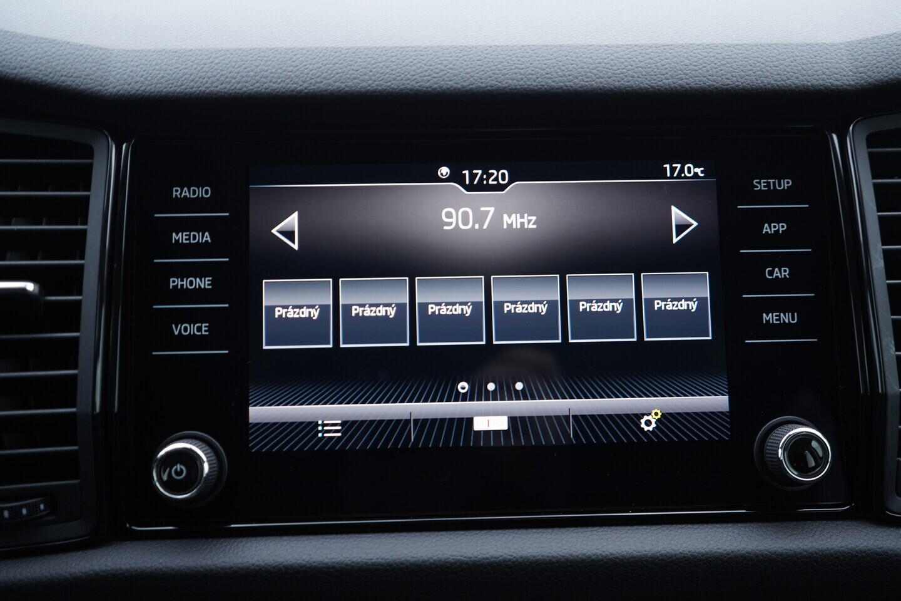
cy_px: 300
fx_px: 901
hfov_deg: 53.1
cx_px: 450
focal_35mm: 36
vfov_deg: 36.9
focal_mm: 24
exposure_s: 1/40
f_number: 2.8
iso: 200
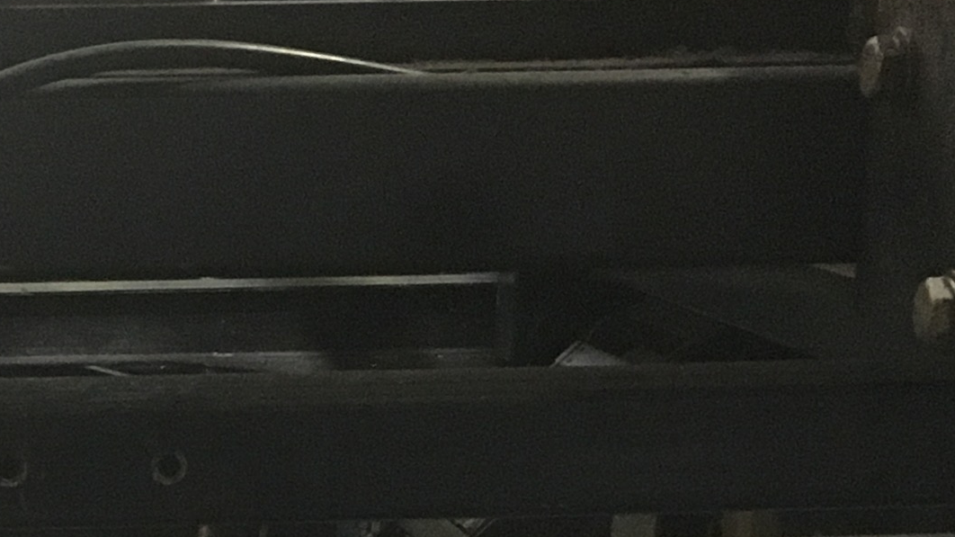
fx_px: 3038
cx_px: -27
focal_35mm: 120
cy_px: 929
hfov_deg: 17.4
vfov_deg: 9.6
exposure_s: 1/15
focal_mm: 4.15
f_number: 2.2
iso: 200
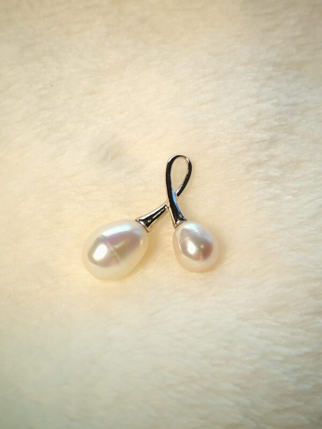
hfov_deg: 21.6
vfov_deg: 28.6
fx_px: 843
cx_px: 161
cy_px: 214
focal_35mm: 68
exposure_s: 1/120
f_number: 1.95
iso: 50
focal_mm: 5.52
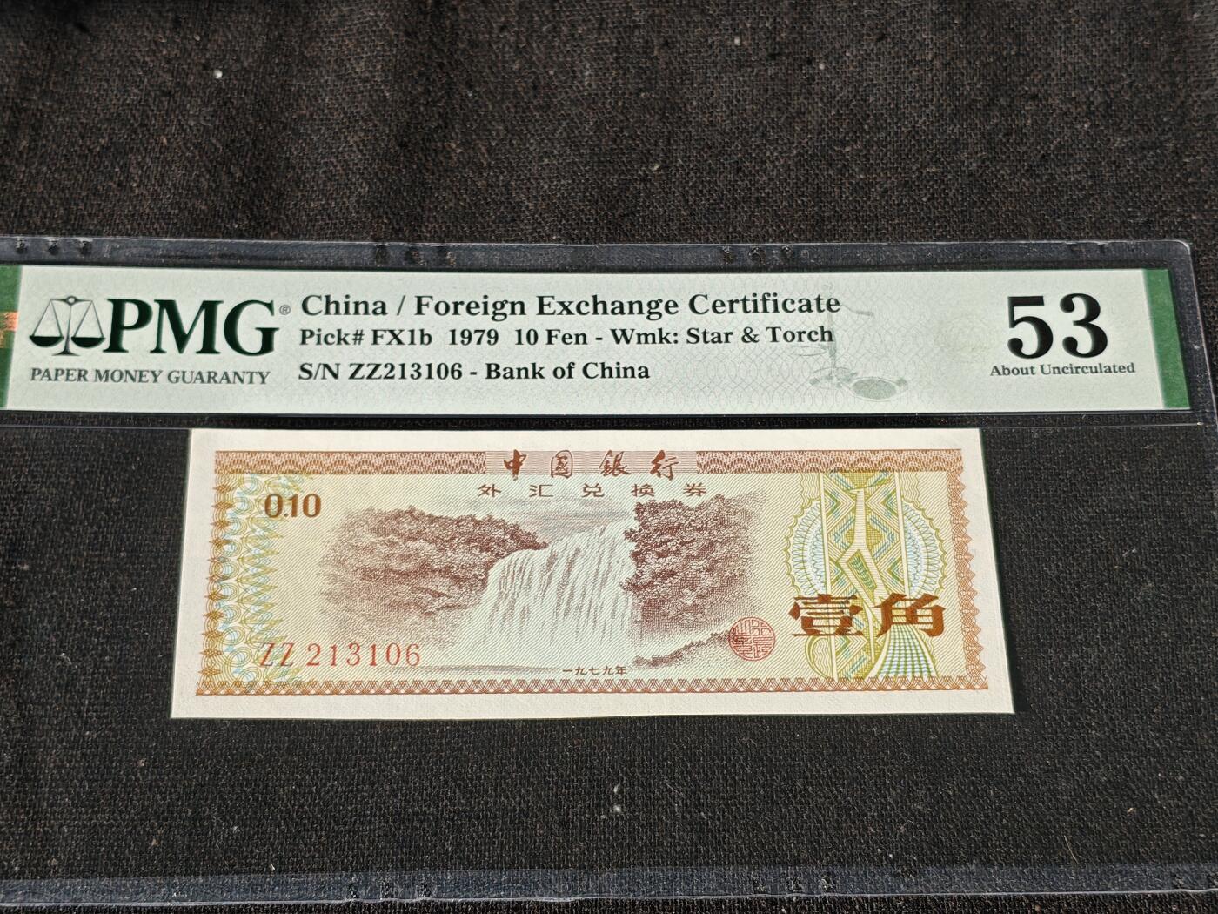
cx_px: 609
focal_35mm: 50
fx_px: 1759
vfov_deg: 29.1
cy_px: 457
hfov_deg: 38.2
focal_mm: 4.94
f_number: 1.5
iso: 50
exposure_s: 1/1156
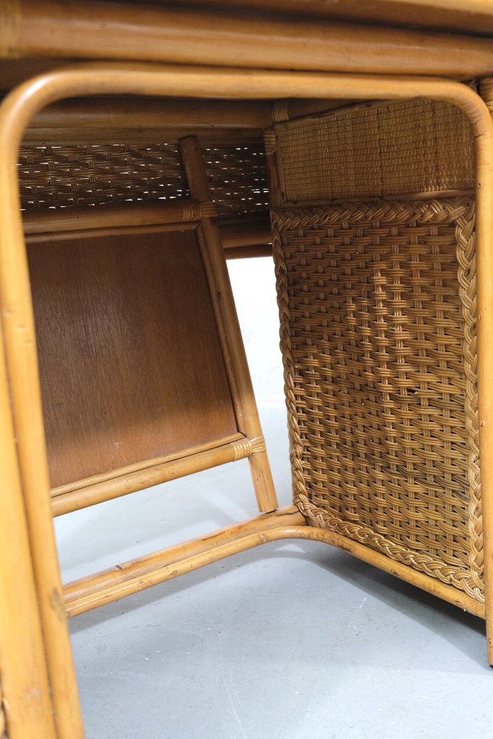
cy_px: 370
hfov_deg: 40.0
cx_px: 246
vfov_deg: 57.2
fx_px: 678
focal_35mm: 33
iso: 2000
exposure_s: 1/30
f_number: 3.2
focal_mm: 22.3
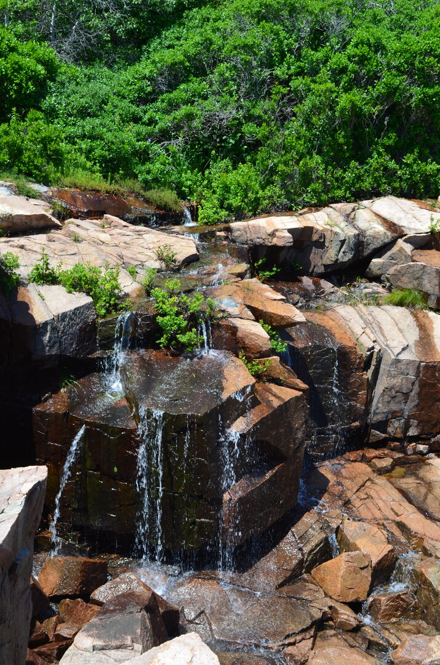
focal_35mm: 42
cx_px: 220
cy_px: 332
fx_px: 774
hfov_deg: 31.7
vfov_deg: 46.5
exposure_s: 1/125
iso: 200
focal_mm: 28
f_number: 11
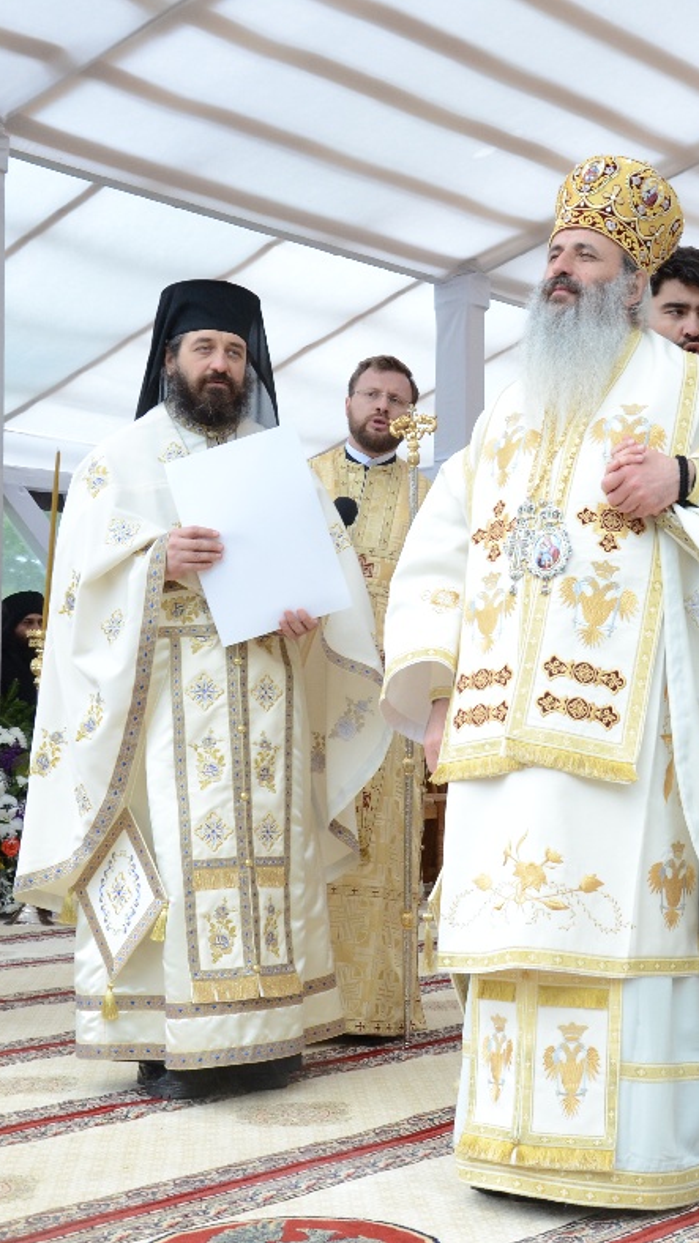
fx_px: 1971
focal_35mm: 60
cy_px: 629
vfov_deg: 35.0
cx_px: 623
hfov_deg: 19.7
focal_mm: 25
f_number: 5.6
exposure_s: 1/160
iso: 640
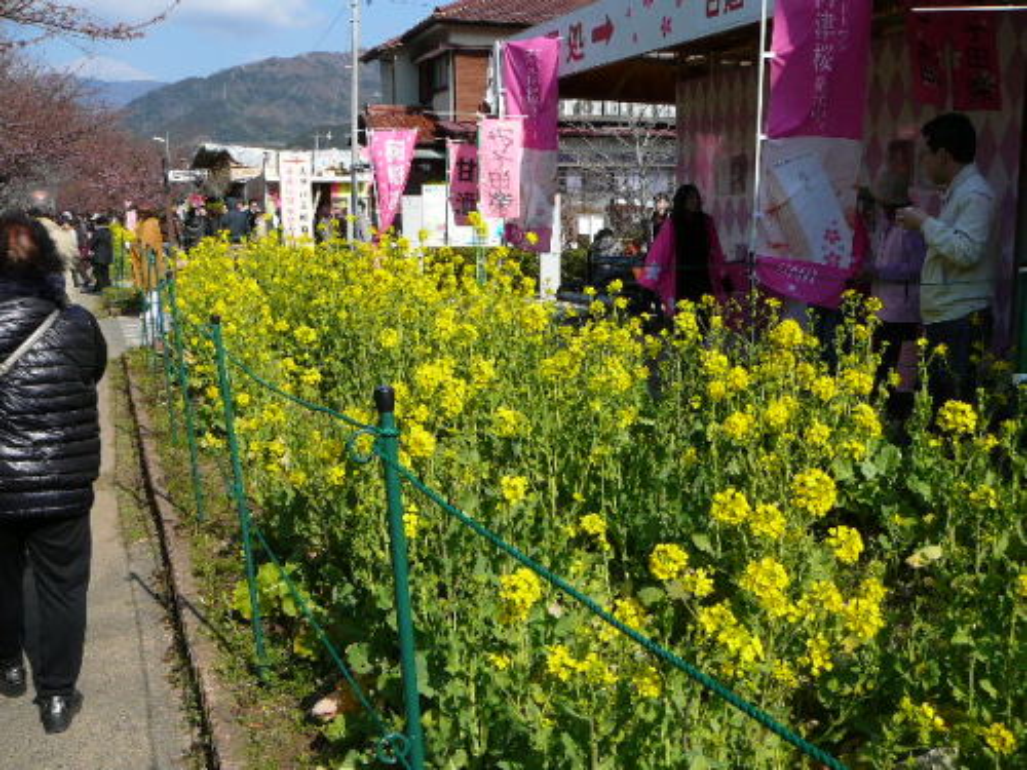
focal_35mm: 35
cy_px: 385
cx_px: 514
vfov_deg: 40.7
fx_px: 1038
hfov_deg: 52.6
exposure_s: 1/500
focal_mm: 5.2
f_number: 5
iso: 80
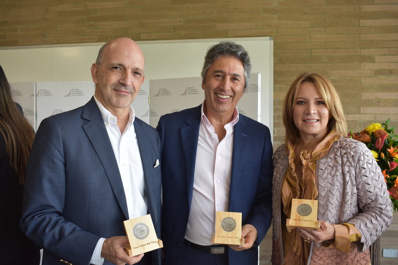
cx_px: 203
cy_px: 135
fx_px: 409
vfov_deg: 35.9
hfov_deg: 51.9
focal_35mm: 37
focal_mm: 24
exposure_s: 1/125
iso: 800
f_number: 5.6
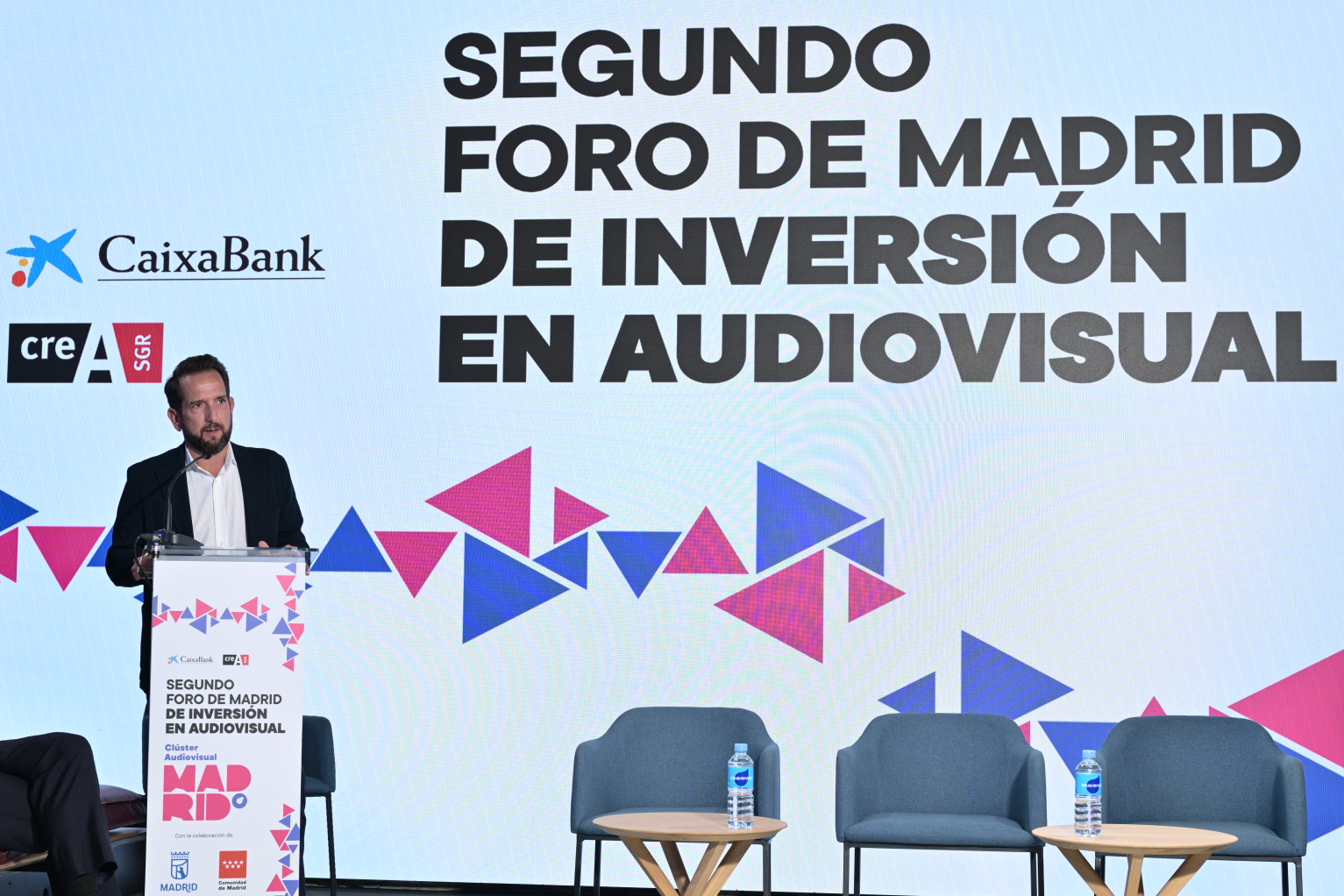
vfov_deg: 24.2
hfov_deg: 35.6
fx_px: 2091
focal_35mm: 56
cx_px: 657
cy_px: 444
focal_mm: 53
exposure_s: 1/200
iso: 1000
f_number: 5.6
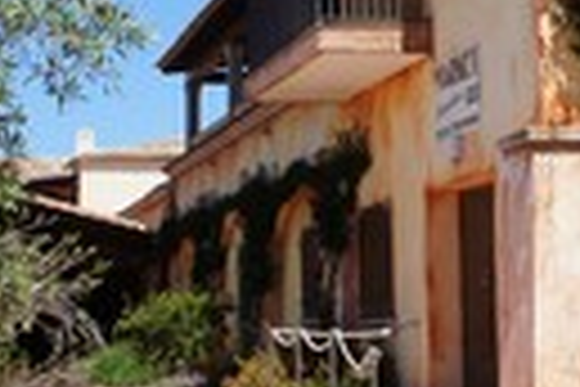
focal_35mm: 107
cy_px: -45
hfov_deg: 18.0
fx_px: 1724
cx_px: 724
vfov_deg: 12.6
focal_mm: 20
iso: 200
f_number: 11
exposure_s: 1/200
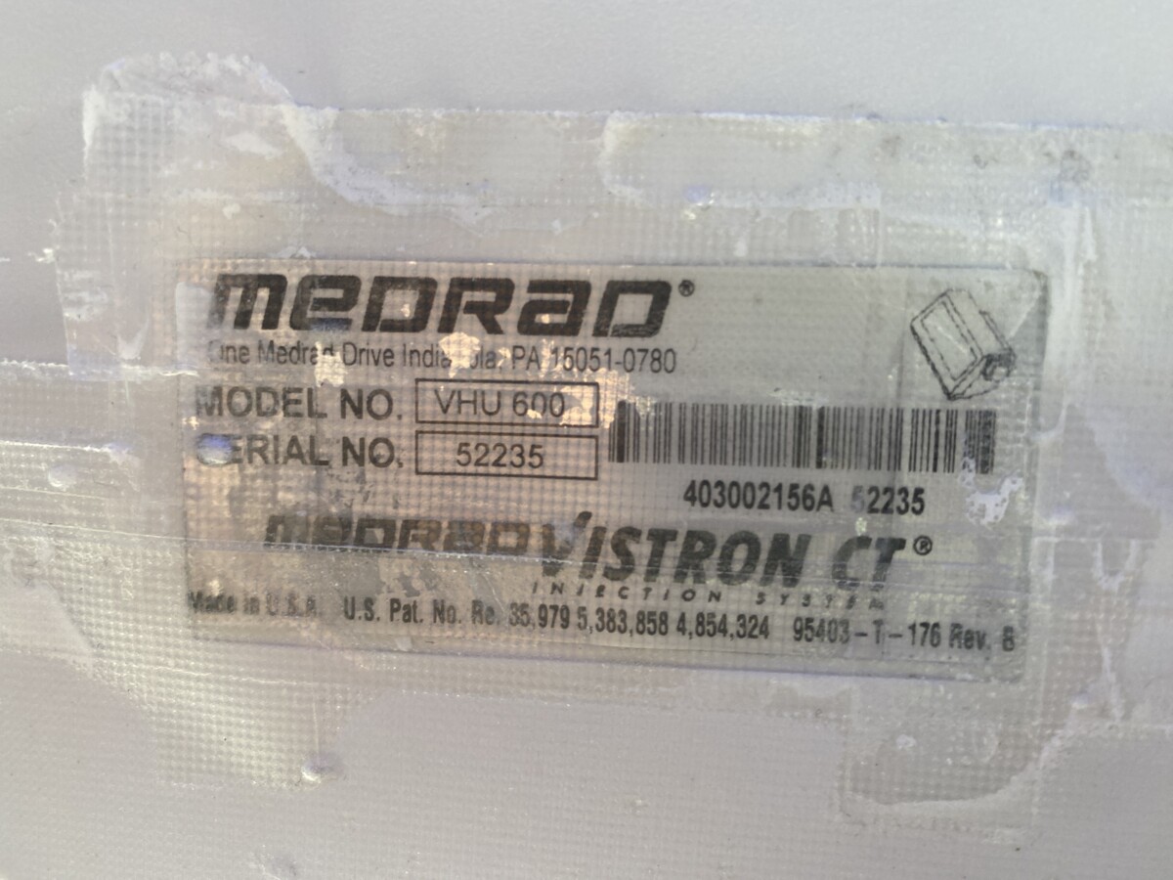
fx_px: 847
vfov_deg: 54.9
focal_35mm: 25
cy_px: 440
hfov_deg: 69.4
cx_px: 586
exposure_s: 1/121
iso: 64
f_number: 1.8
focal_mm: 4.25
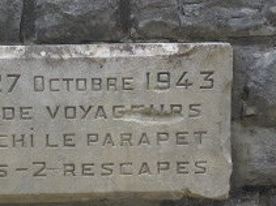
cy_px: 42
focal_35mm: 88
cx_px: 56
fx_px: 701
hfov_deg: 22.0
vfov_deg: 16.6
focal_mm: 6
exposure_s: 1/125
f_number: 2.8
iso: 80
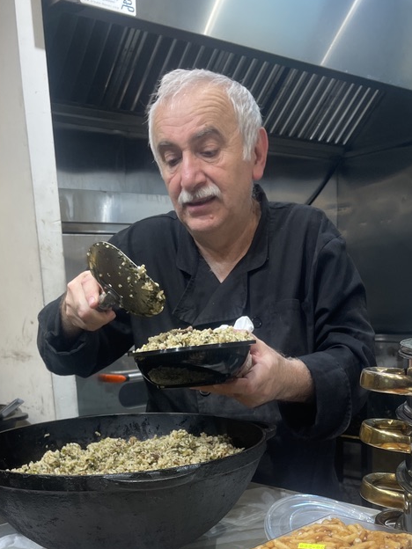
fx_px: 651
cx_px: 191
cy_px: 434
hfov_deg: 35.1
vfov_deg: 43.8
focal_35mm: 41
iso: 64
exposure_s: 1/100
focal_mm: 5.1
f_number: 1.6
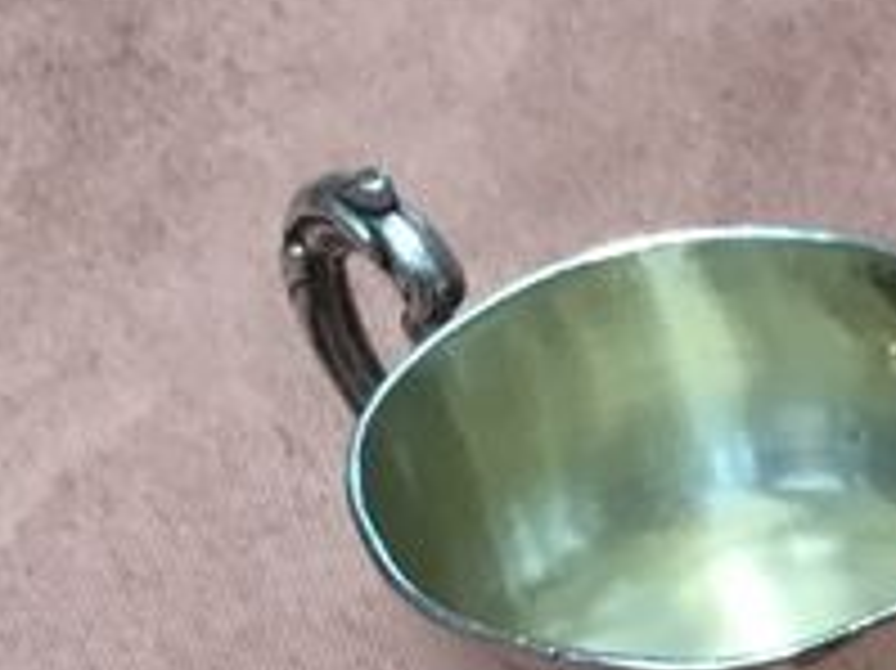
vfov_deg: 9.0
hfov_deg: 11.4
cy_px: 1291
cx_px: 1778
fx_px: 4035
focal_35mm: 156
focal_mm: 3.3
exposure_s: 1/33
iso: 125
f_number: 2.4
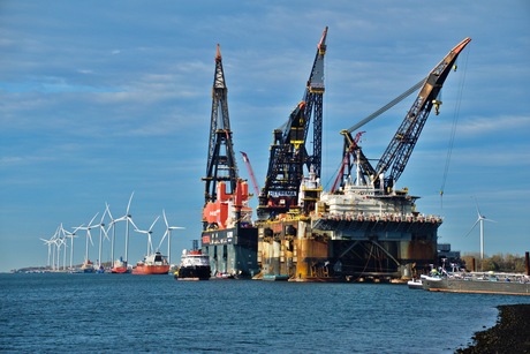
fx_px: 1693
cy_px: 177
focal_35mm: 115
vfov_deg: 11.9
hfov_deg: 17.8
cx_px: 265
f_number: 4
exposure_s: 1/1600
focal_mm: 42.08
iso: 100
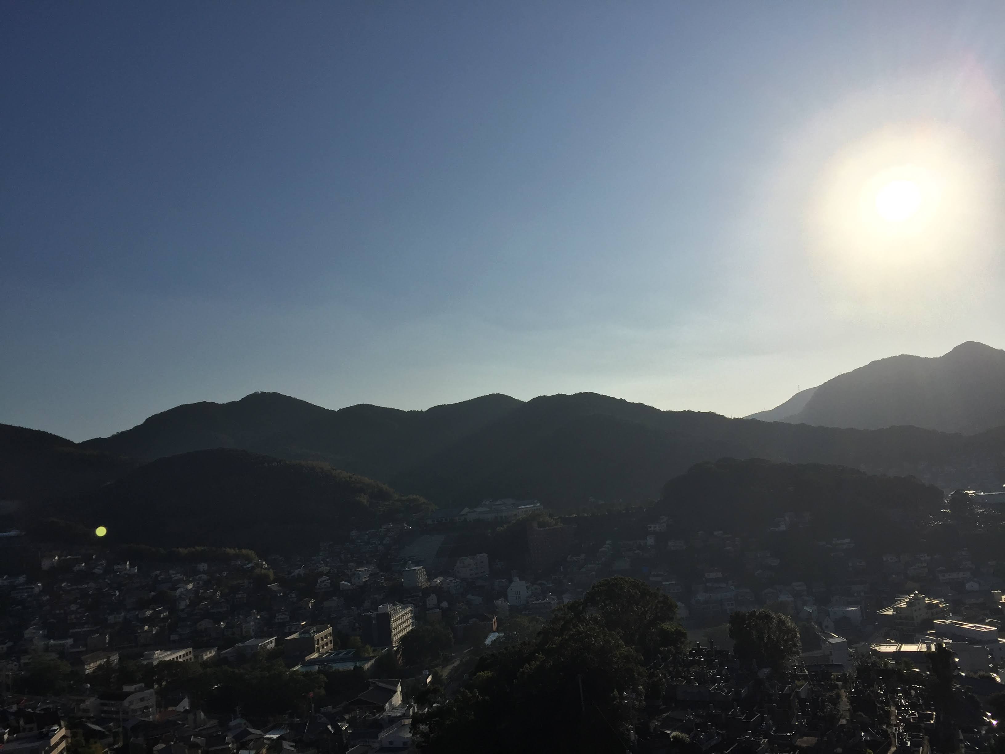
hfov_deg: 61.7
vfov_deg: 48.2
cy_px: 377
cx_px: 502
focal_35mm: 29
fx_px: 842
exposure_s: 1/7937
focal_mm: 4.15
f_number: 2.2
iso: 32
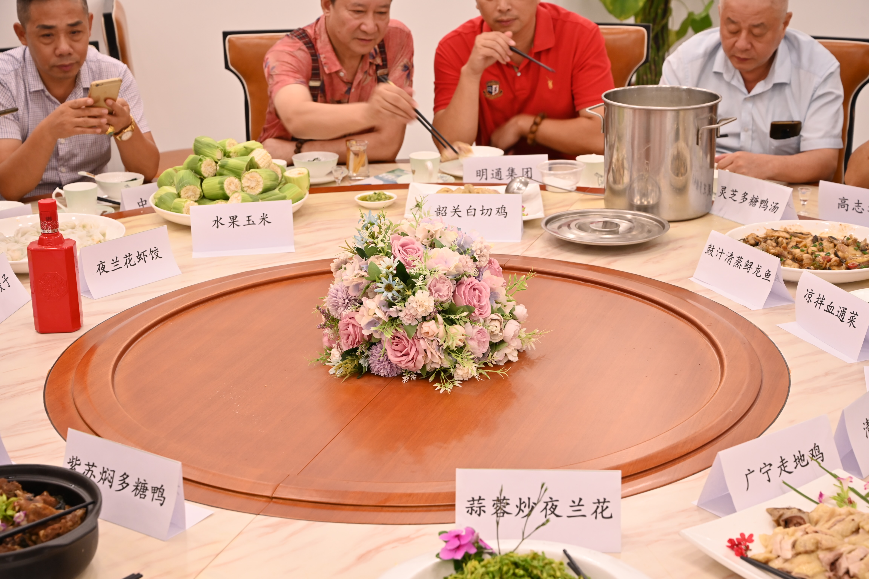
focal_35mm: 61
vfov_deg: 22.3
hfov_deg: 32.9
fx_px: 1472
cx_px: 434
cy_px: 290
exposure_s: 1/30
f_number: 6.3
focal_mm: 61
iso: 640
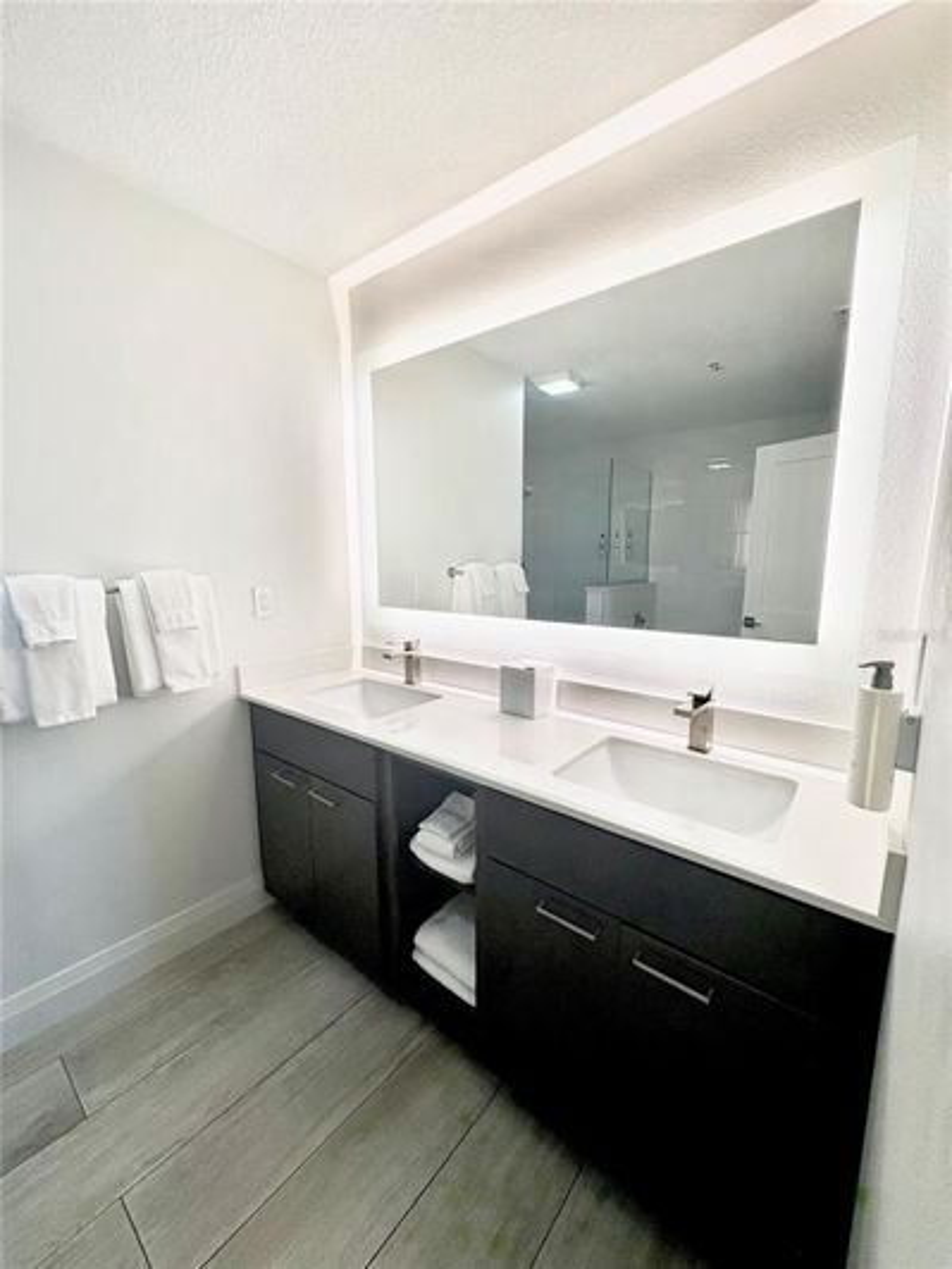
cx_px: 476
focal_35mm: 14
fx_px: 513
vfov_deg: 102.1
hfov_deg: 85.7
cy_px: 634
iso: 64
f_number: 2.2
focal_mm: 2.22
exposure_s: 1/120
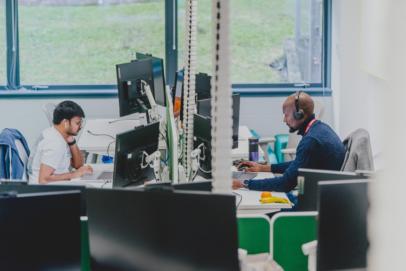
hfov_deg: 22.6
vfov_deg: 15.2
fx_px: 1016
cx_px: 203
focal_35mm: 90
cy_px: 136
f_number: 2.8
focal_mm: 90
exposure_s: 1/125
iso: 1600
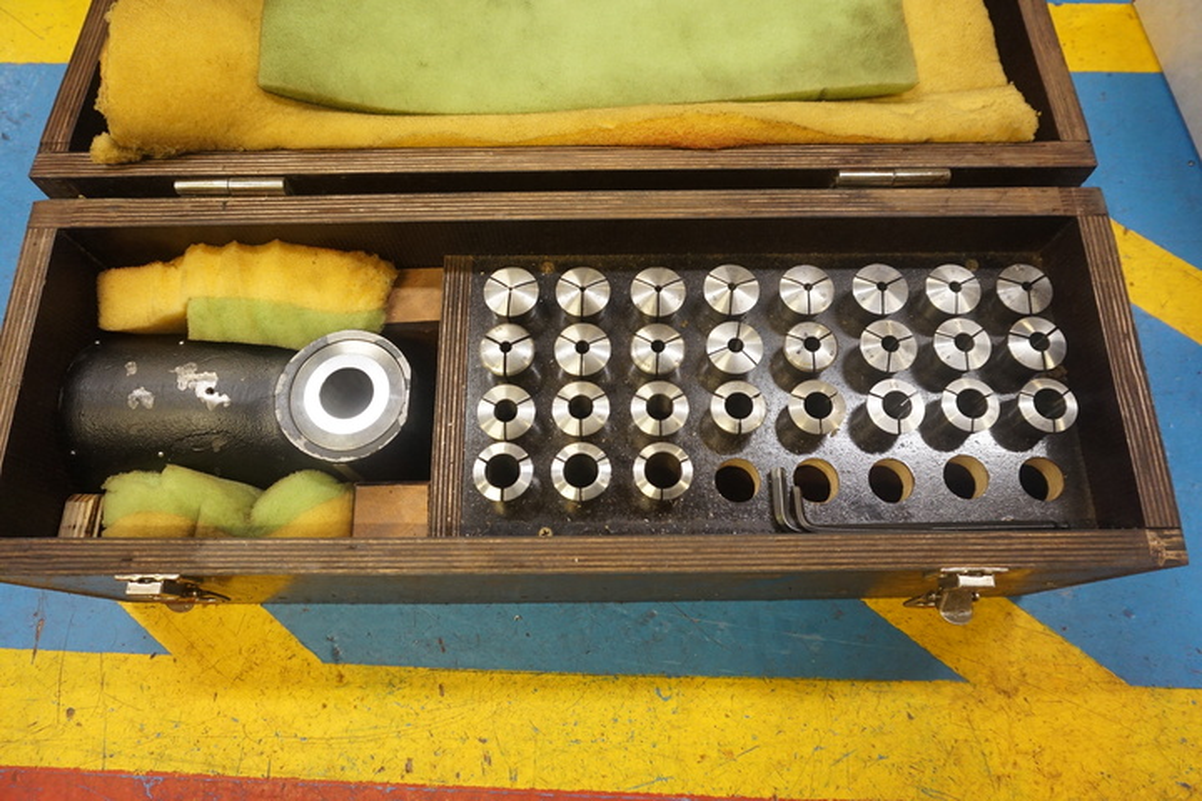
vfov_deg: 53.1
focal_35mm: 24
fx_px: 801
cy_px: 400
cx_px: 601
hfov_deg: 73.7
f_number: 4
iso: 1600
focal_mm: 16
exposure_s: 1/60
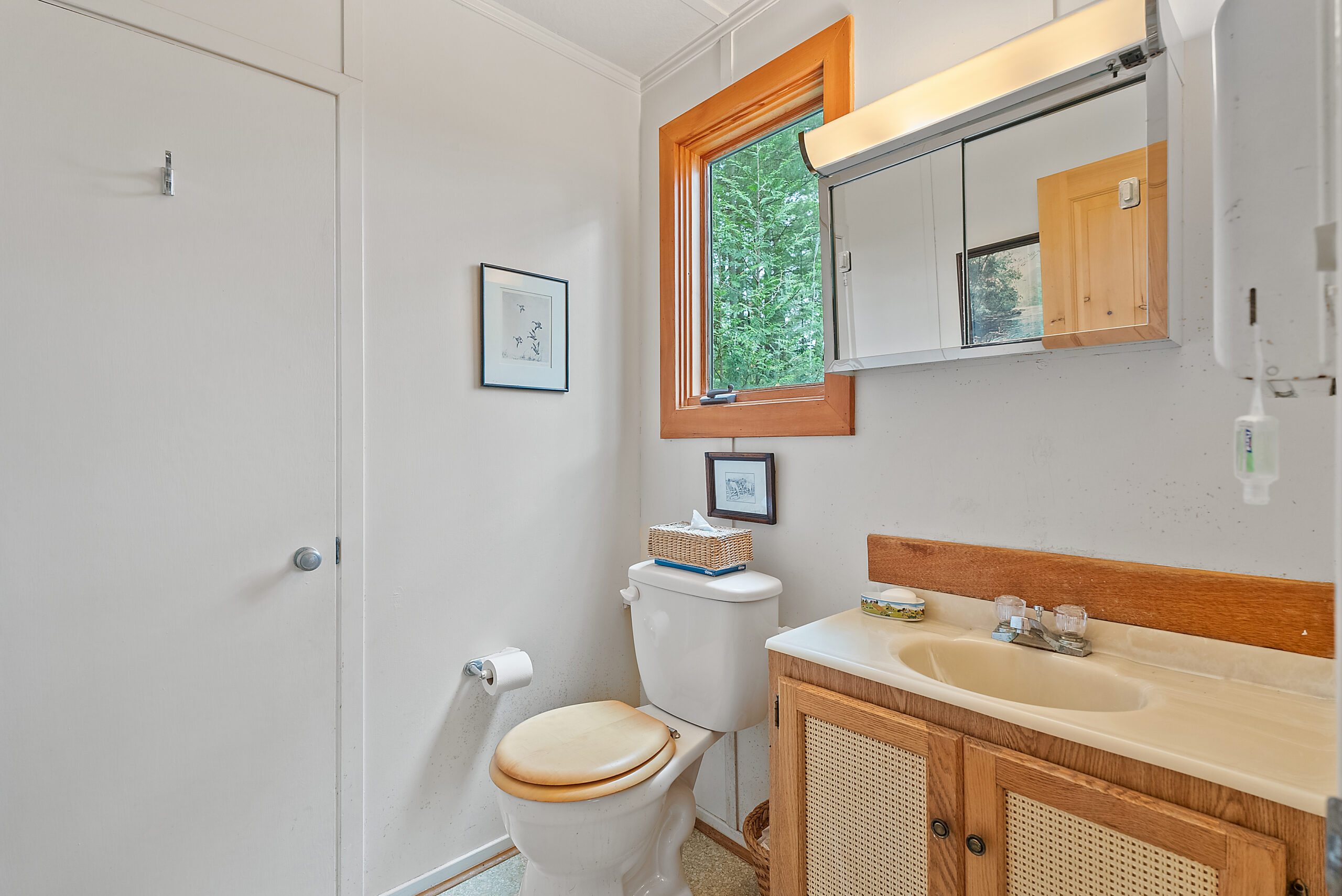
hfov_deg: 96.7
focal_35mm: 16
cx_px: 671
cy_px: 448
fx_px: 597
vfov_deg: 73.8
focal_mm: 16
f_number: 5
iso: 500
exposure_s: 1/10
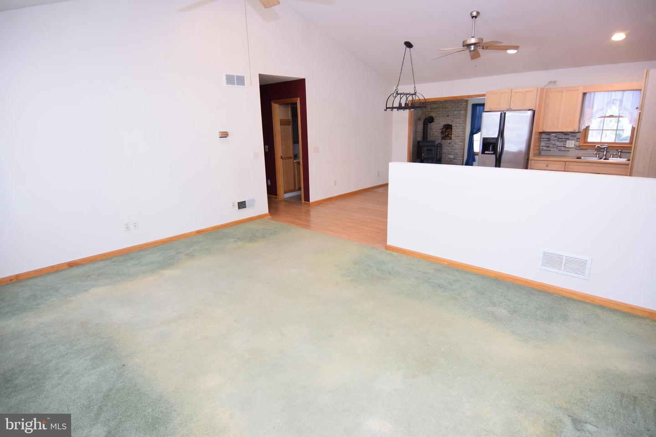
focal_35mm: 18
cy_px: 218
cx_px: 328
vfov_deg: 67.4
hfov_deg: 90.0
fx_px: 328
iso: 400
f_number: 4
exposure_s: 1/60
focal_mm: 12
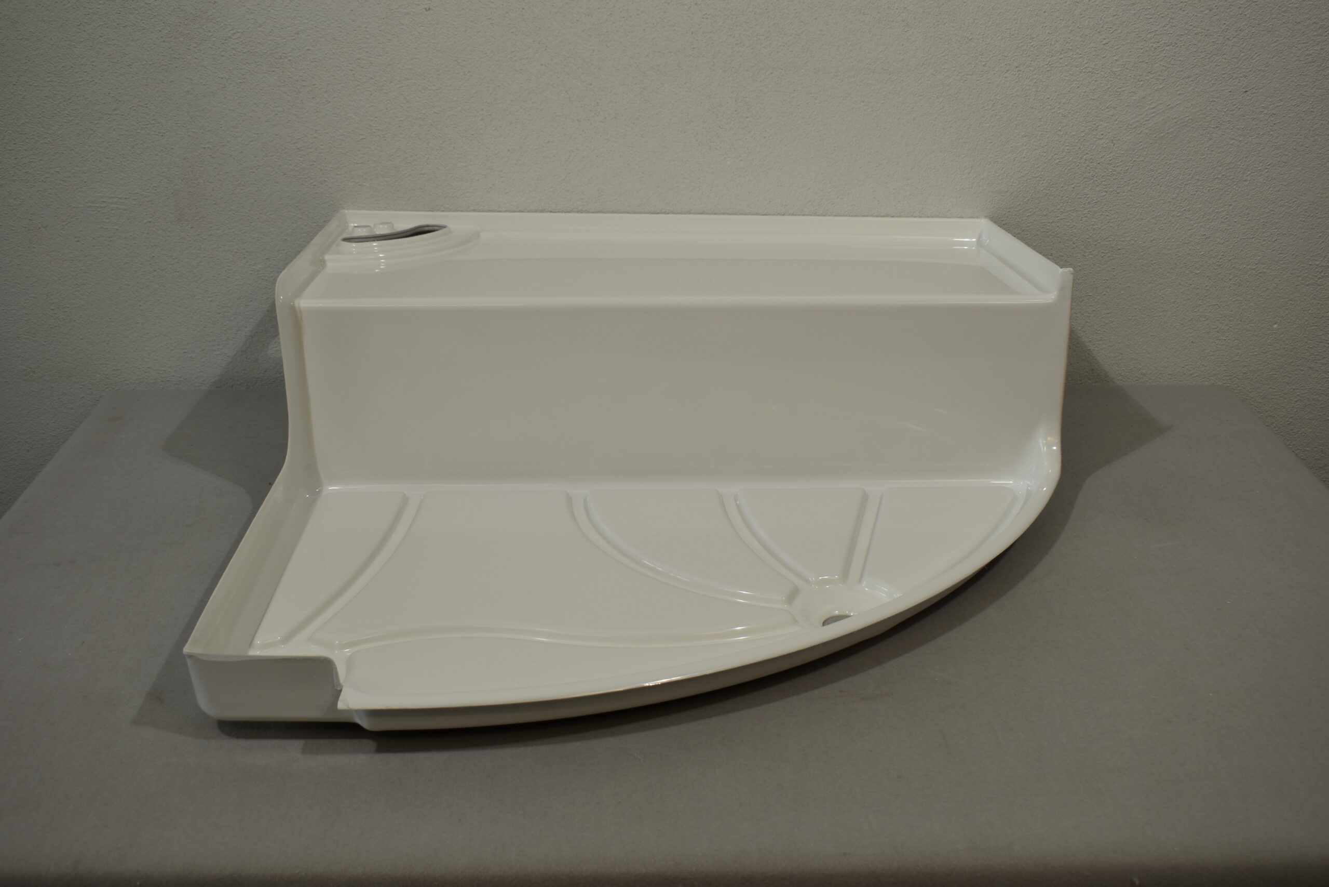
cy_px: 444
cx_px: 664
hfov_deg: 49.6
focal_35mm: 39
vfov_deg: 34.2
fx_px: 1440
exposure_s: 1/125
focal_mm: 26
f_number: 5.6
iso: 200
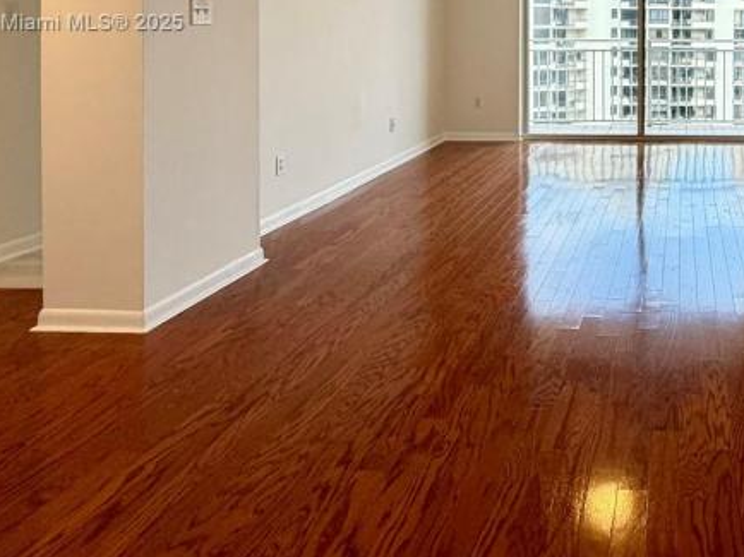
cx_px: 677
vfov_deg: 40.7
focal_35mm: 31
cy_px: 24
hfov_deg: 51.2
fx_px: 666
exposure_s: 1/120
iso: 100
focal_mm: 2.22
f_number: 2.2
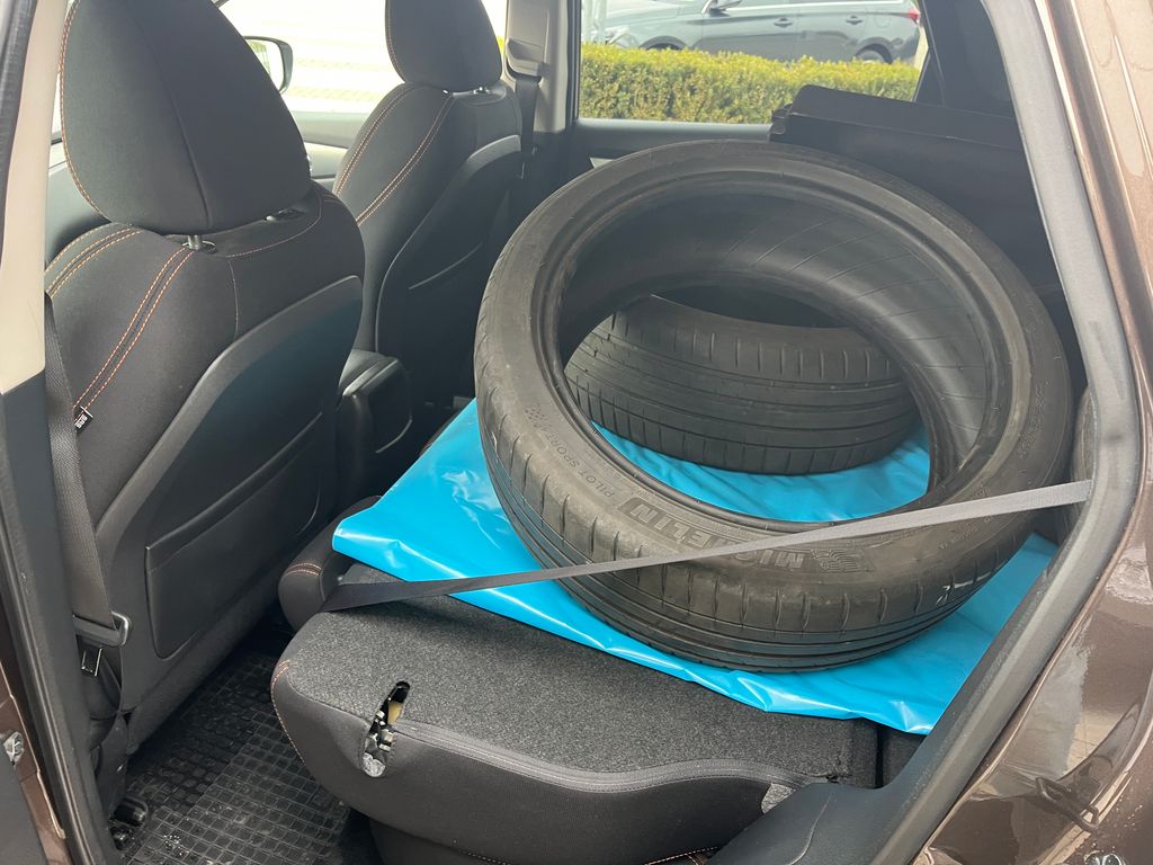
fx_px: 866
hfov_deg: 67.3
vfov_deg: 53.1
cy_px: 432
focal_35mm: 26
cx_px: 576
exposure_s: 1/60
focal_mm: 5.1
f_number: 1.6
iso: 125
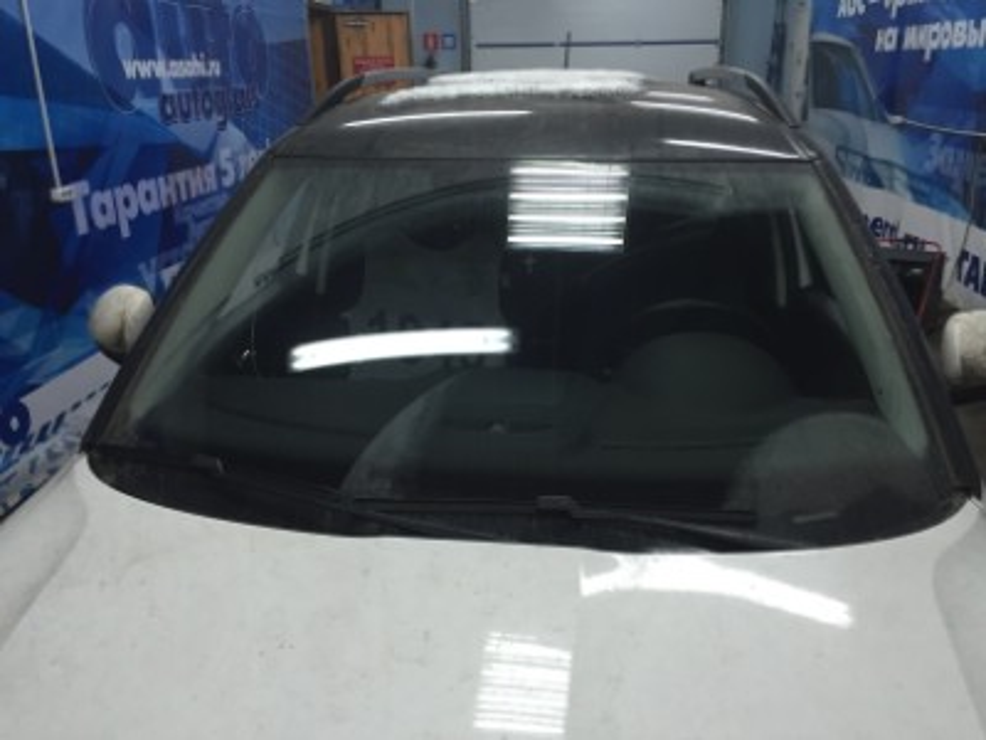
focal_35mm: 29
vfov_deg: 48.2
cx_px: 493
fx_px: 826
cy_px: 370
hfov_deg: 61.7
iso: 80
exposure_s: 1/33
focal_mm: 4.15
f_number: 2.2
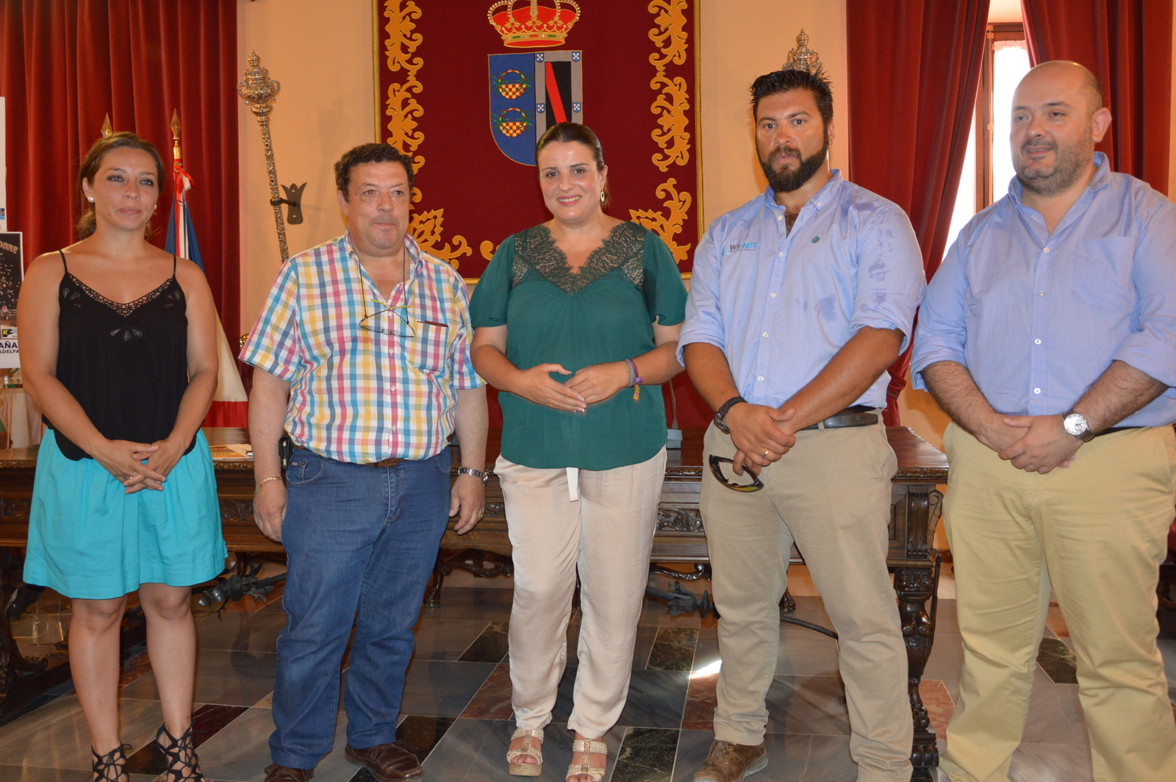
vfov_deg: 41.6
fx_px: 1028
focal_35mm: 32
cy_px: 391
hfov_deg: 59.5
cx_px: 588
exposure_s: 1/30
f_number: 3.8
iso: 800
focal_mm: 21
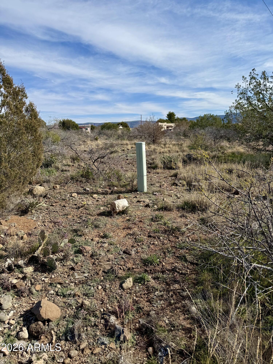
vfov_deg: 71.6
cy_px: 182
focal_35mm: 24
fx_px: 252
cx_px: 136
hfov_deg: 56.8
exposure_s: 1/5714
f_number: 1.78
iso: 80
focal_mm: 6.76
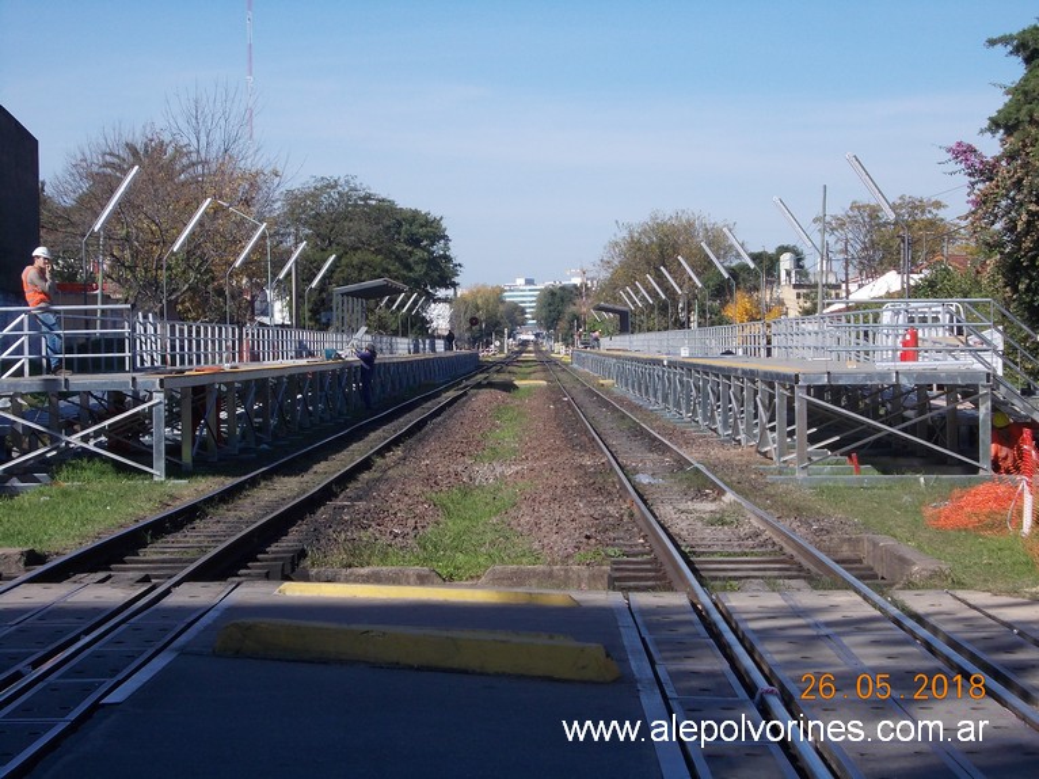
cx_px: 520
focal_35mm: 82
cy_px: 390
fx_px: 2460
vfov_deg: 18.0
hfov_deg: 23.8
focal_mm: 11.6
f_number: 9.6
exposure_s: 1/125
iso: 80
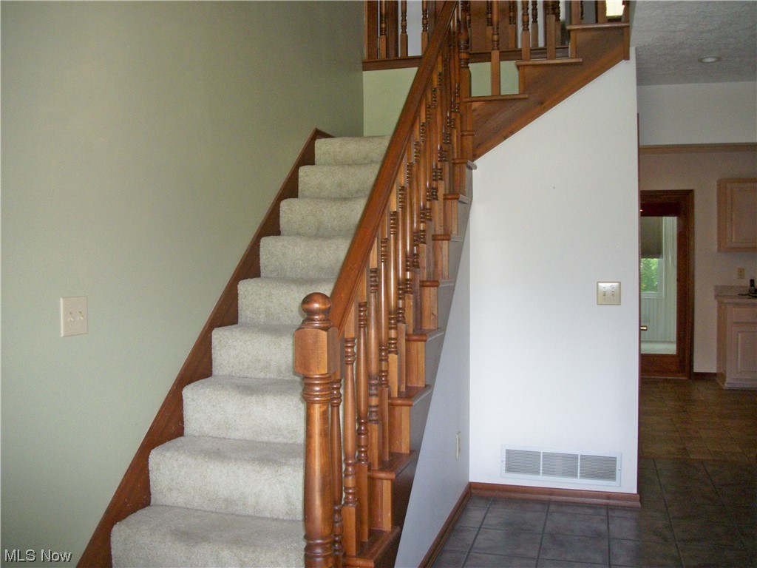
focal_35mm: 32
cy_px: 284
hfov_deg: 56.8
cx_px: 378
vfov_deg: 44.2
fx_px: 700
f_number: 2.9
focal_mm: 5.7
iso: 160
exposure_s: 1/125
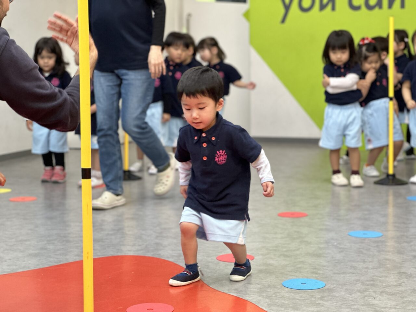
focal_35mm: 77
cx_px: 208
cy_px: 156
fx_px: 925
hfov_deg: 25.3
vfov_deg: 19.1
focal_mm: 9
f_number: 2.8
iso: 125
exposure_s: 1/40
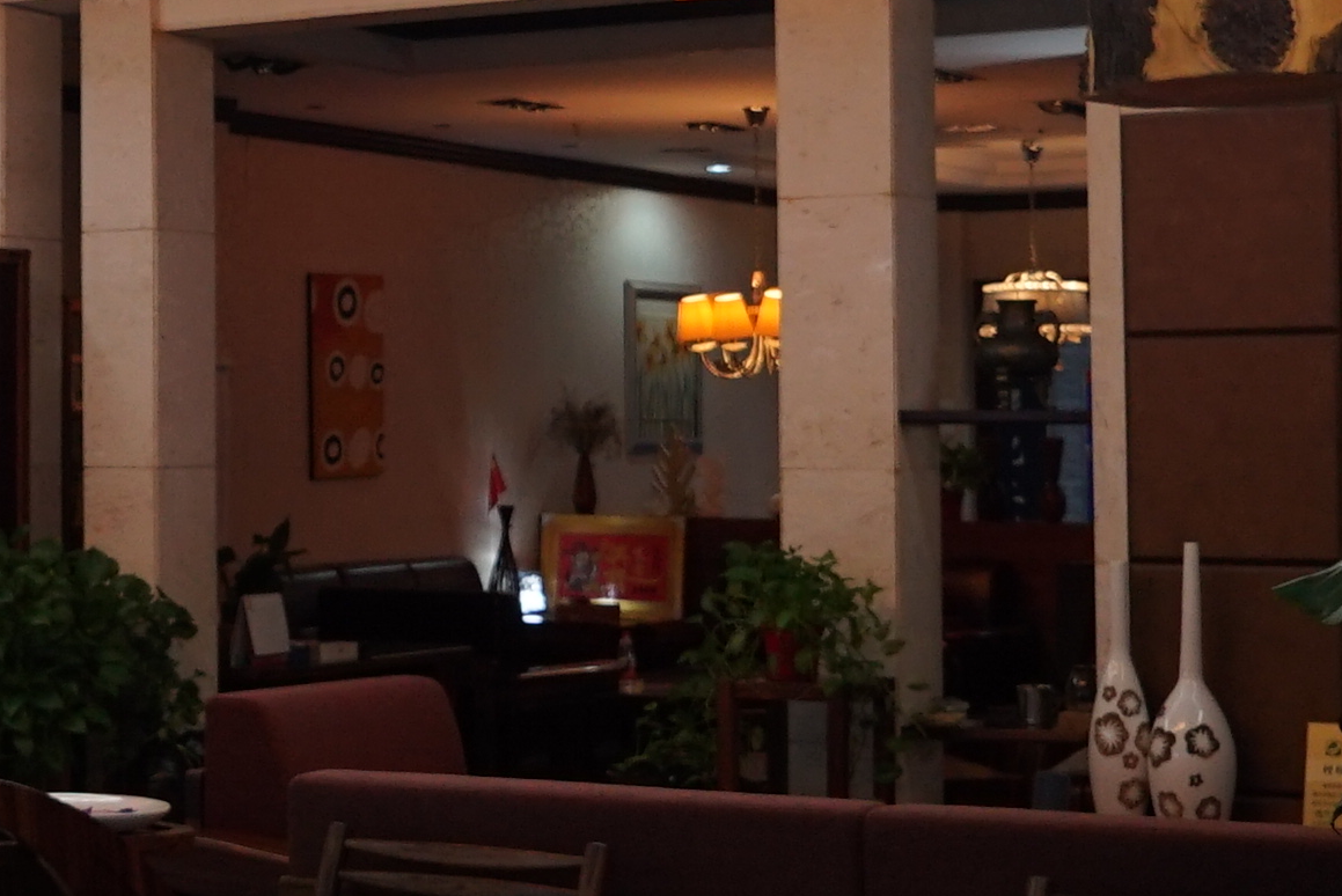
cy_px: 265
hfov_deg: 23.1
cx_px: 152
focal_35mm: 86
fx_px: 3207
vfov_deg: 15.9
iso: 1250
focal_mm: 24
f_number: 4
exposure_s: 1/160
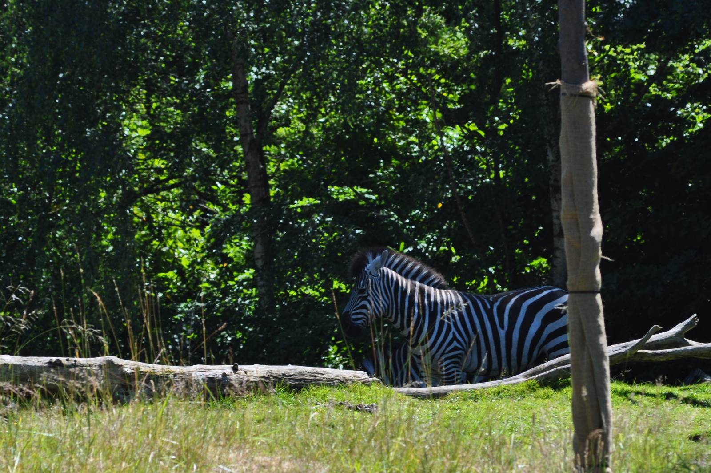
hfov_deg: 6.3
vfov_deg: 4.2
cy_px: 236
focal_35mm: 330
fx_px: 6510
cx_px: 356
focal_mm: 220
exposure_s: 1/250
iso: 320
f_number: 10
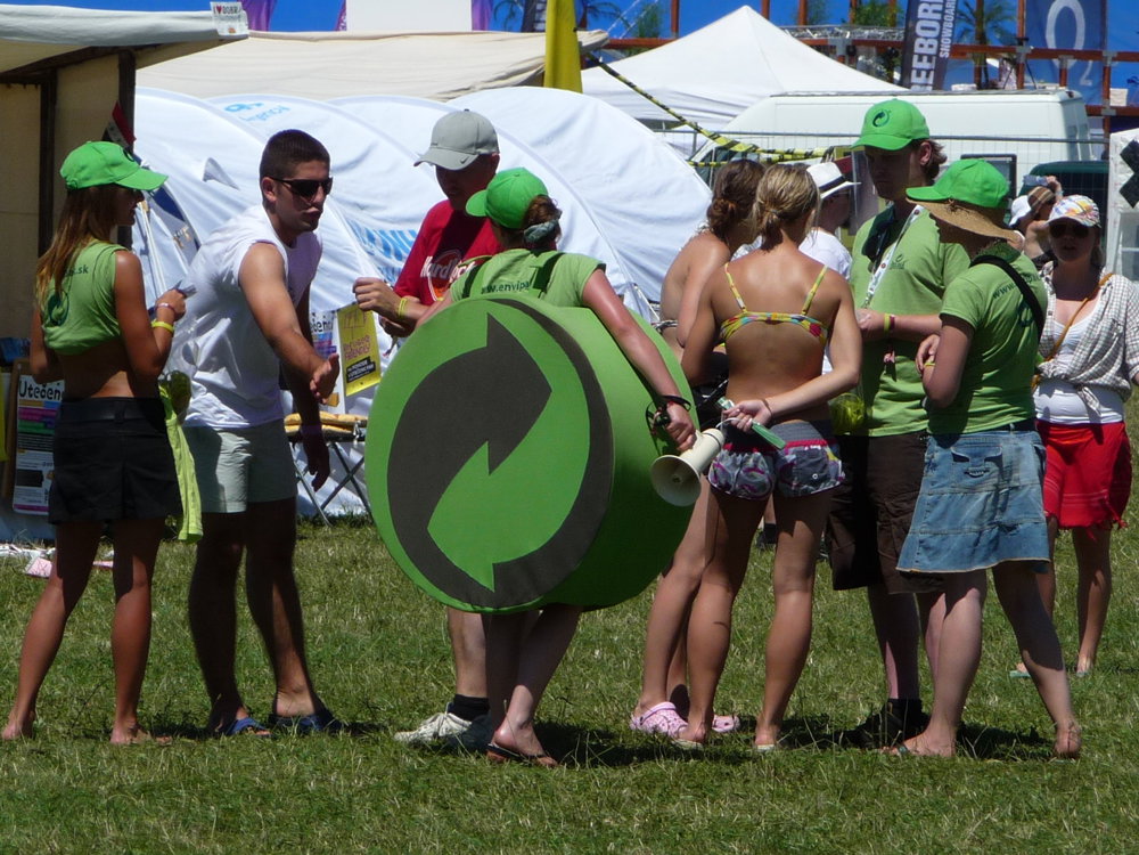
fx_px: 9838
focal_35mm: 299
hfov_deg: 6.6
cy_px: 428
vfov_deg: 5.0
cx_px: 570
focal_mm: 30.5
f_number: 4.8
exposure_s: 1/1300
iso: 100
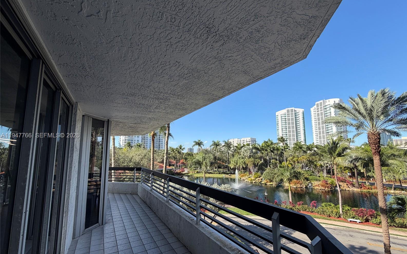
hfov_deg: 101.5
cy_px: 136
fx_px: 166
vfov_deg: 74.7
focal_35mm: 15
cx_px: 205
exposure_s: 1/701
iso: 40
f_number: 2.2
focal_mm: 2.22
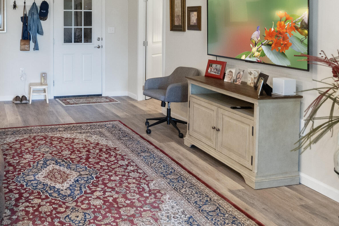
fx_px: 358
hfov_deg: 48.9
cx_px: 88
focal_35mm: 38
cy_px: 28
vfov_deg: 33.4
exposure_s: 1/10
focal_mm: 10
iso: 800
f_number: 8
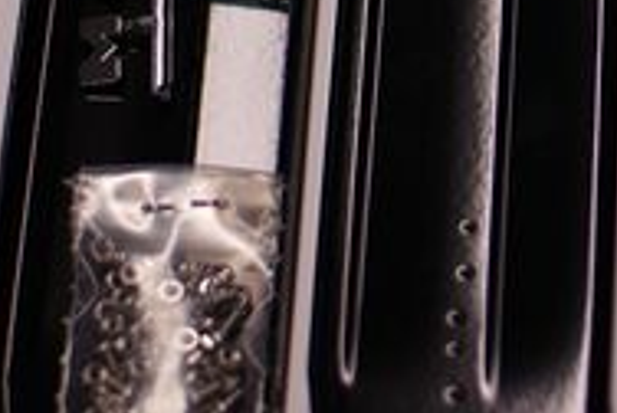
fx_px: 2626
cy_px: 72
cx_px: 656
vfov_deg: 9.0
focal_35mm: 153
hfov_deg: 13.2
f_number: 1.6
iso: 100
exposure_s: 1/250
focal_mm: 30
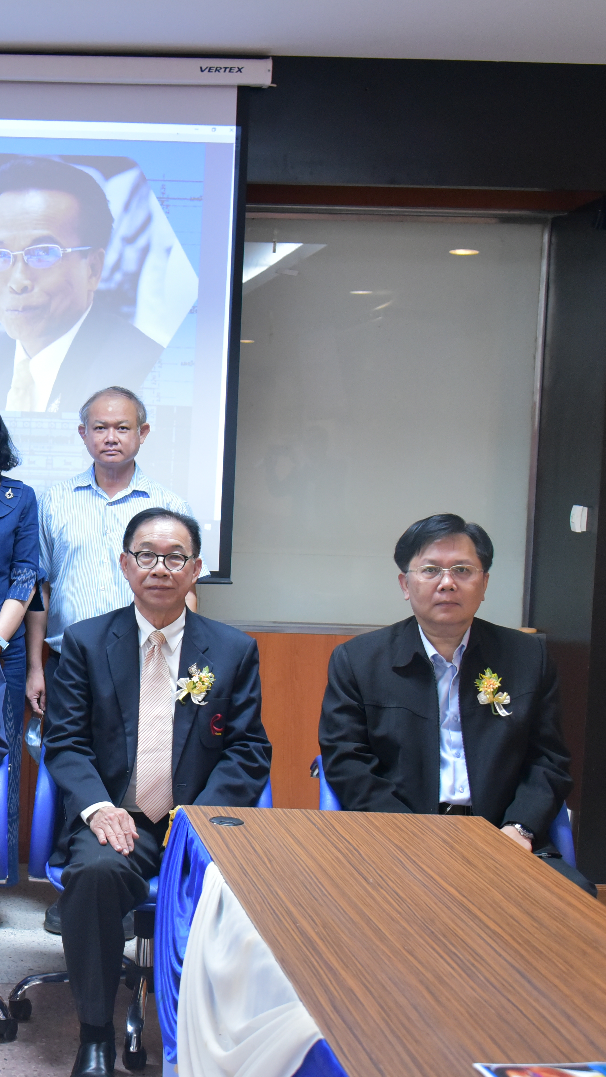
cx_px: -98
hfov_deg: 21.9
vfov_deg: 40.6
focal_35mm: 51
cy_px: 538
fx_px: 1457
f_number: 5
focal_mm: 32
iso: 4000
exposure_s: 1/100
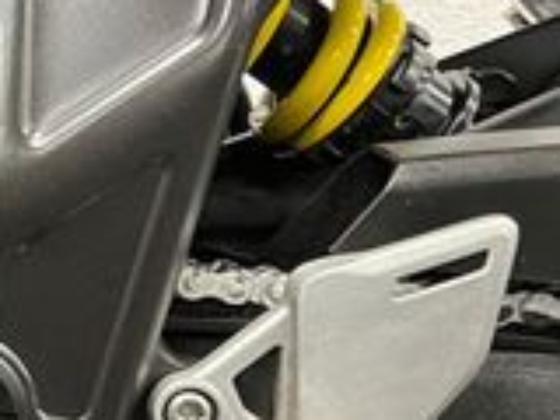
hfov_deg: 16.5
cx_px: -371
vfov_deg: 14.2
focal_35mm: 104
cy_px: 98
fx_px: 1682
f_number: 1.6
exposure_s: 1/33
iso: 500
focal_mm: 5.1
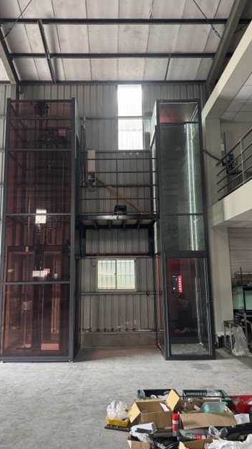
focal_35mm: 27
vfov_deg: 69.8
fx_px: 321
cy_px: 220
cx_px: 114
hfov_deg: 42.9
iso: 320
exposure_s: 1/60
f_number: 1.78
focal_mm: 6.76
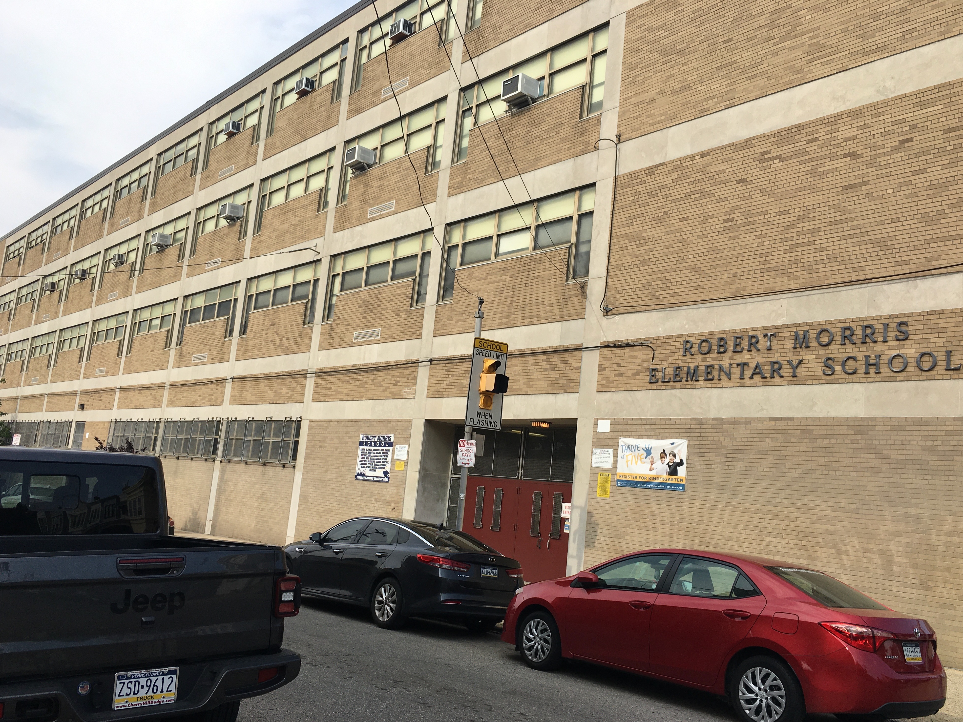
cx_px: 481
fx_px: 835
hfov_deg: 60.0
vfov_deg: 46.8
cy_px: 371
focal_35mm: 30
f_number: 2.2
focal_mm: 4.15
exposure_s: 1/1202
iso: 25
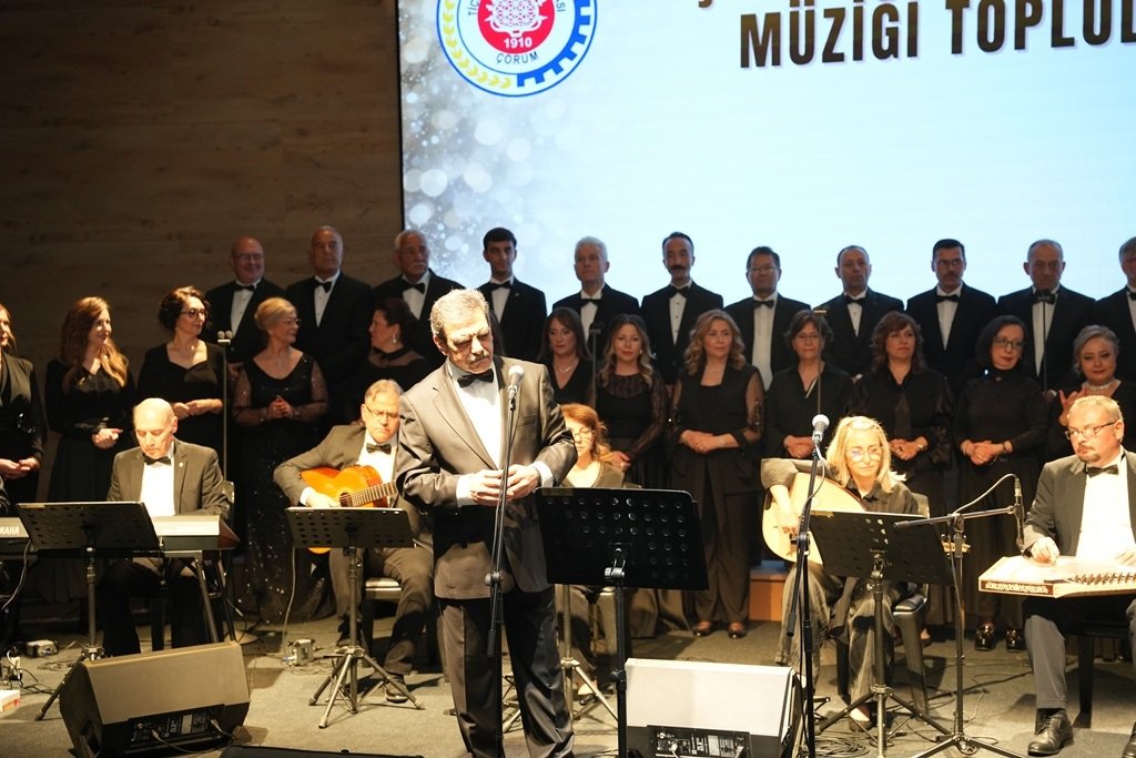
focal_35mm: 70
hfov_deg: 28.8
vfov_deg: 19.5
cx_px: 568
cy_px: 379
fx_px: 2209
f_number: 2.8
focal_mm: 70
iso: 1000
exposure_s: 1/250
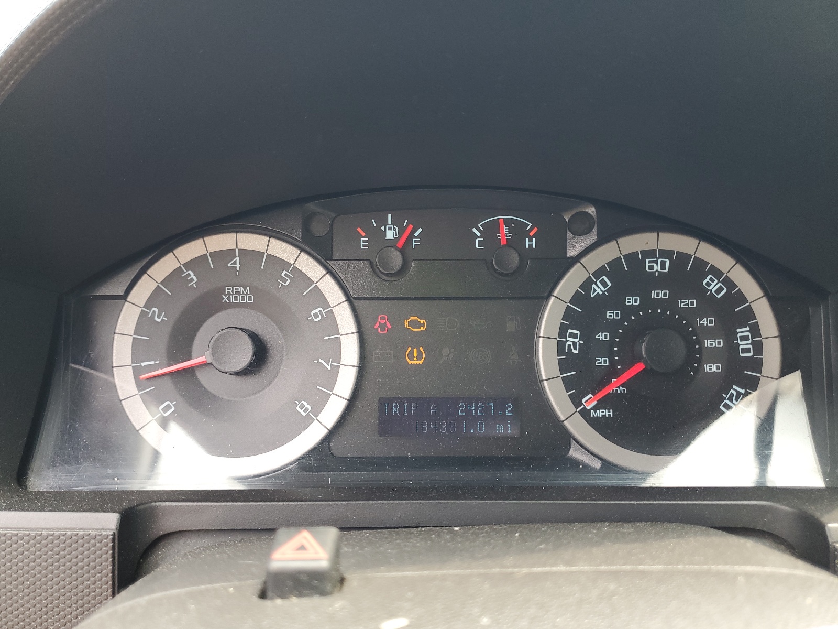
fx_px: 629
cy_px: 314
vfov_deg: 53.1
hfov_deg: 67.3
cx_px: 419
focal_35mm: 26
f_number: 1.5
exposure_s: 1/120
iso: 71
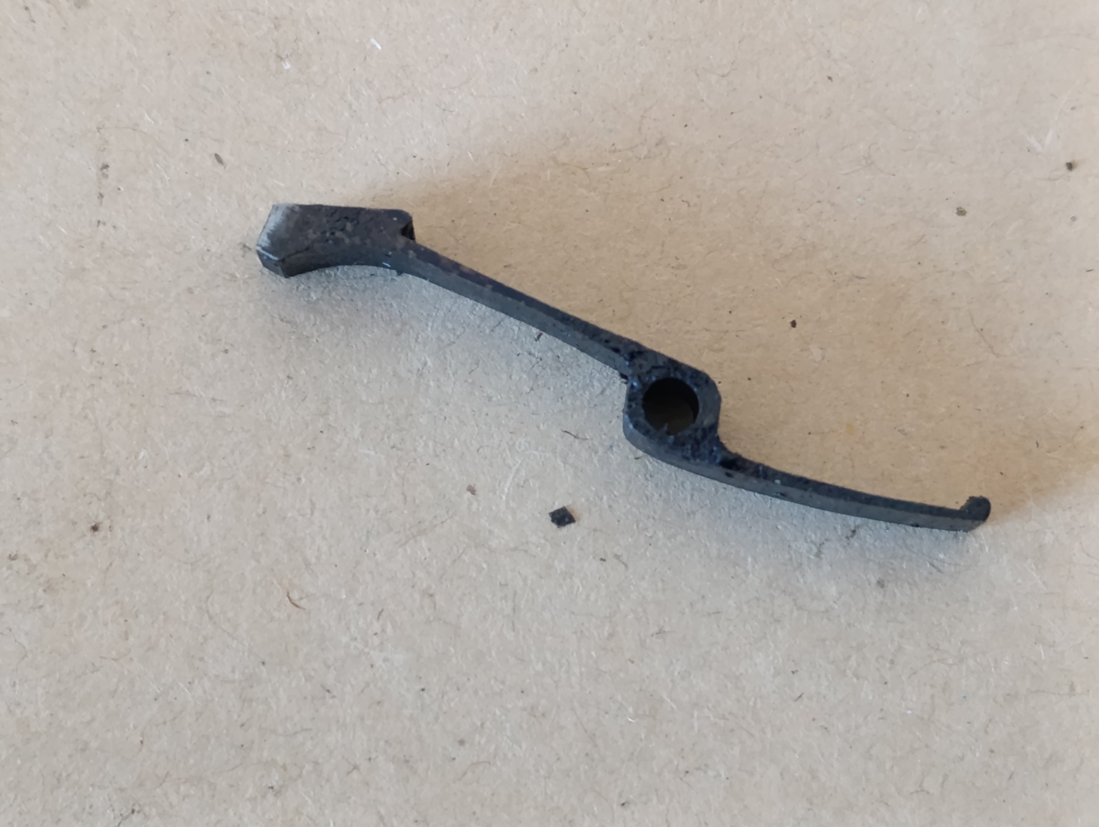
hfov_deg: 21.3
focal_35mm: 92
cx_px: 550
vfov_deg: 16.1
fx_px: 2925
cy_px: 414
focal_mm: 6.14
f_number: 1.6
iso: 800
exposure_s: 1/50
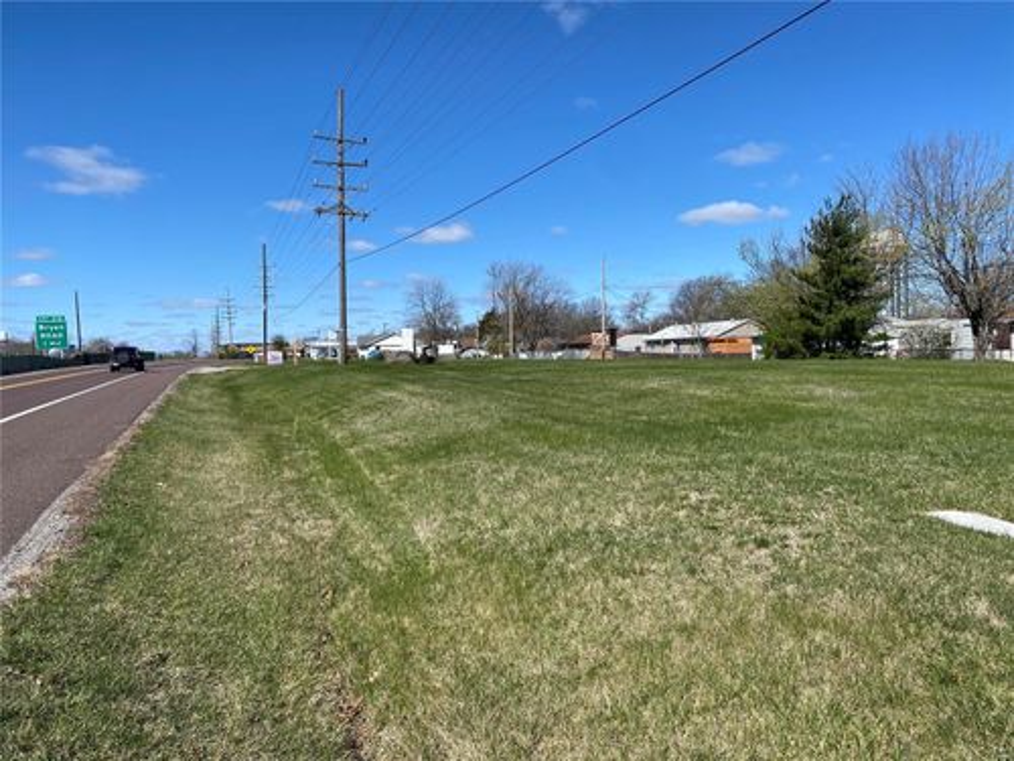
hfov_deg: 67.3
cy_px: 380
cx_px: 507
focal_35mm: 26
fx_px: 762
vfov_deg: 53.1
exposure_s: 1/3401
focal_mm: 4.25
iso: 32
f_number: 1.8
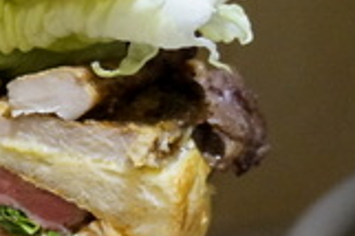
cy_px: 111
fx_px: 1468
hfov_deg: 13.0
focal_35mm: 149
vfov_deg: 9.2
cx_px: -198
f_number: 4.5
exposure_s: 1/40
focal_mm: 25
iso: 3200
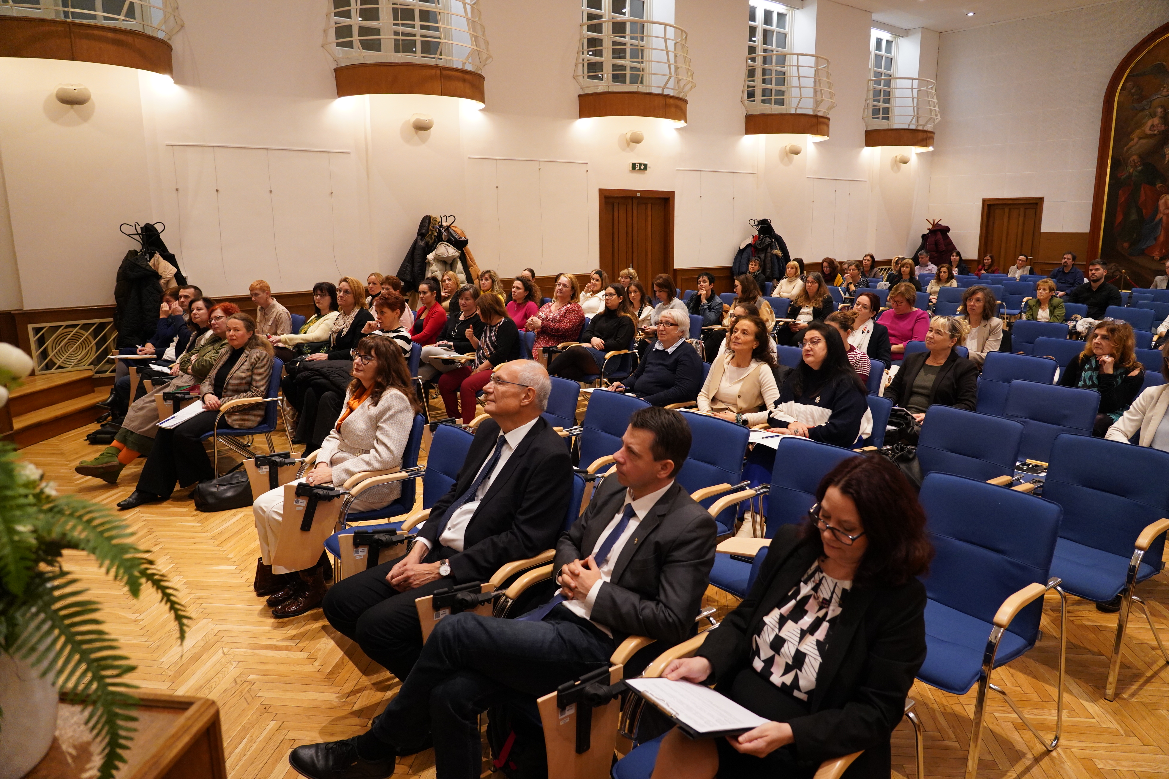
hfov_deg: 73.7
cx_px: 584
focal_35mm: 24
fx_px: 779
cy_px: 390
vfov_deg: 53.1
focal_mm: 24
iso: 4000
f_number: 4
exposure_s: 1/200
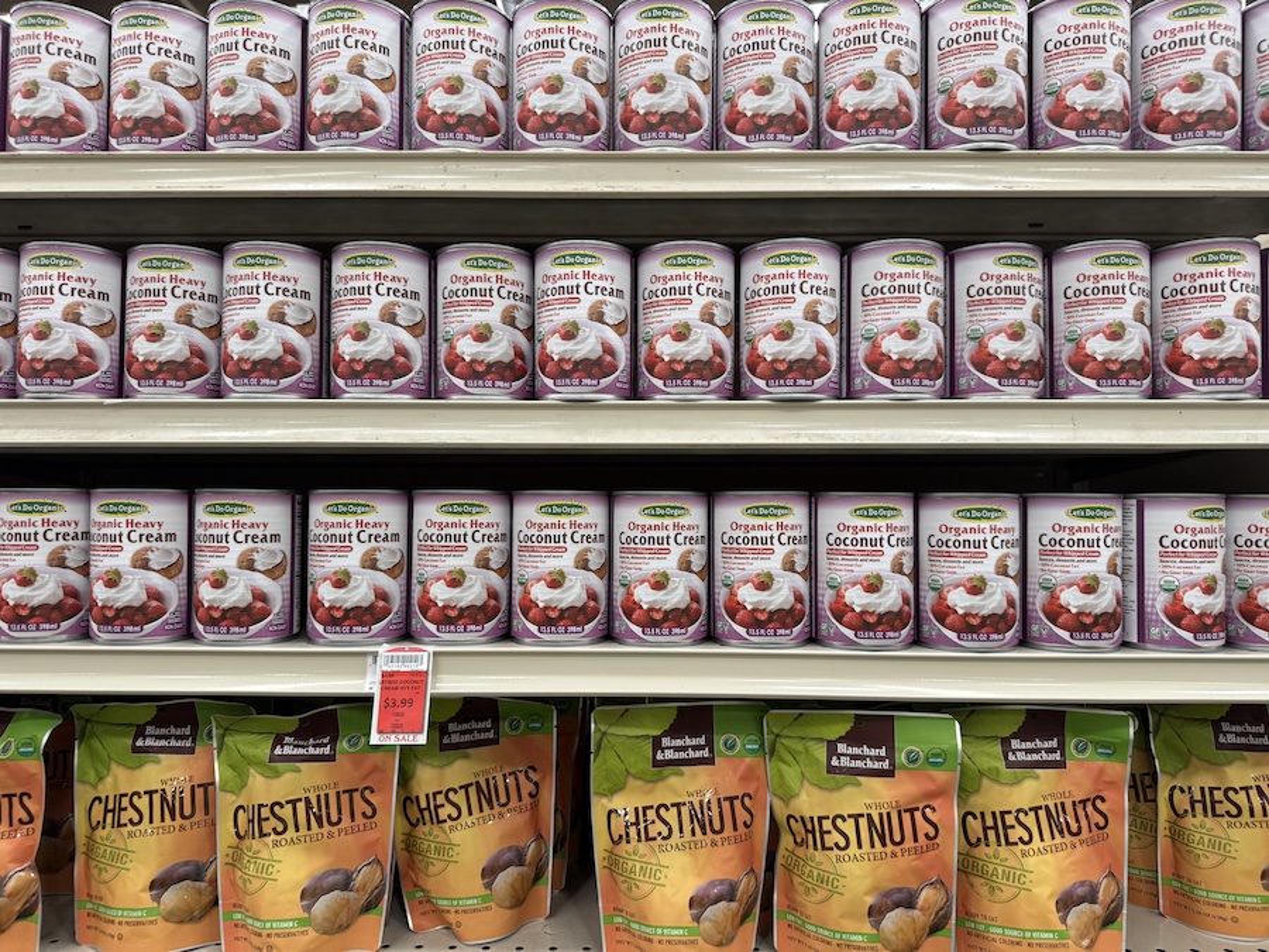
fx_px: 880
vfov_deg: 56.8
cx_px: 634
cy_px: 476
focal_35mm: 24
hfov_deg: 71.6
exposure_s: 1/120
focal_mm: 6.76
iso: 125
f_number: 1.78
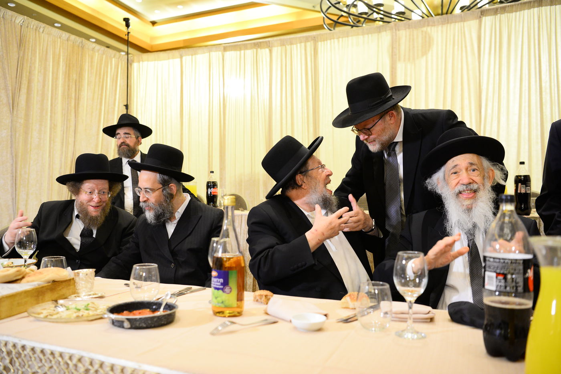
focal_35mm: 30
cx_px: 280
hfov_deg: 61.9
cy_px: 187
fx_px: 467
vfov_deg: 43.6
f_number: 3.2
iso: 2000
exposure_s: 1/160
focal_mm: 30
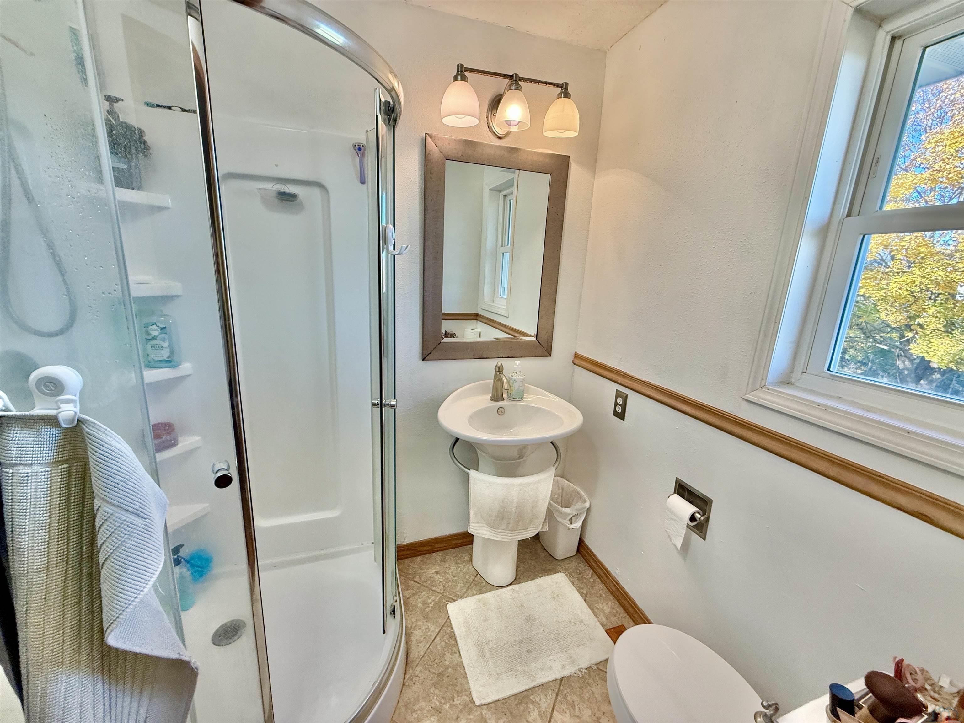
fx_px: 390
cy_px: 362
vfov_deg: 85.7
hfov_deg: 102.1
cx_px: 482
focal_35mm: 14
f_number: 2.2
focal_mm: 2.22
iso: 200
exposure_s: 1/120
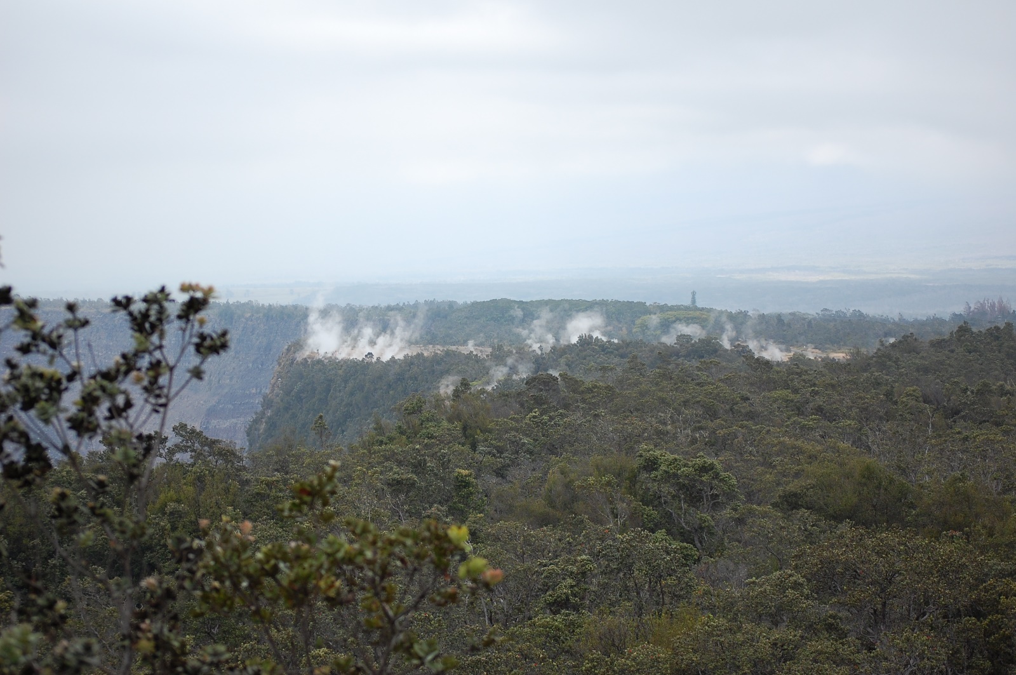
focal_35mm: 82
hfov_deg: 24.6
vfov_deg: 16.5
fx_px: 2326
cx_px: 508
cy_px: 338
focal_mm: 55
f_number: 4
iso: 360
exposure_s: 1/1000
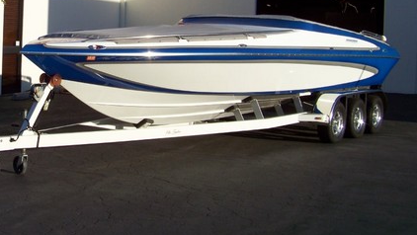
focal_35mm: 65
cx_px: 90
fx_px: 719
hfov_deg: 31.6
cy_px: 57
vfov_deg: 18.4
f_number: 4
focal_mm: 5.85
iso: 72
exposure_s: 1/500
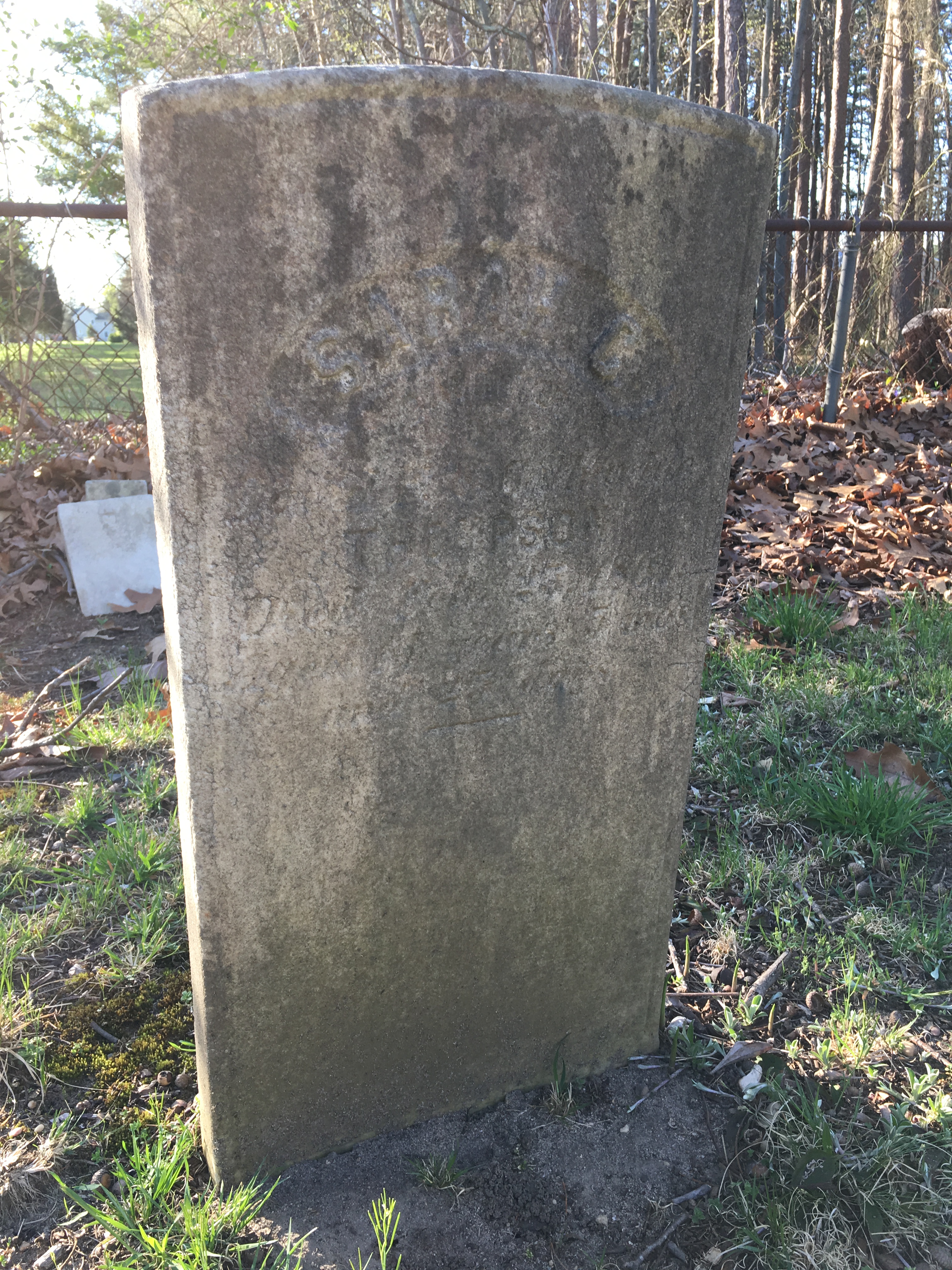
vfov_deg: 61.7
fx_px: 1063
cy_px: 635
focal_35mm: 29
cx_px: 476
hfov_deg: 48.2
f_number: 2.2
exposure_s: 1/127
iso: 25
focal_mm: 4.15
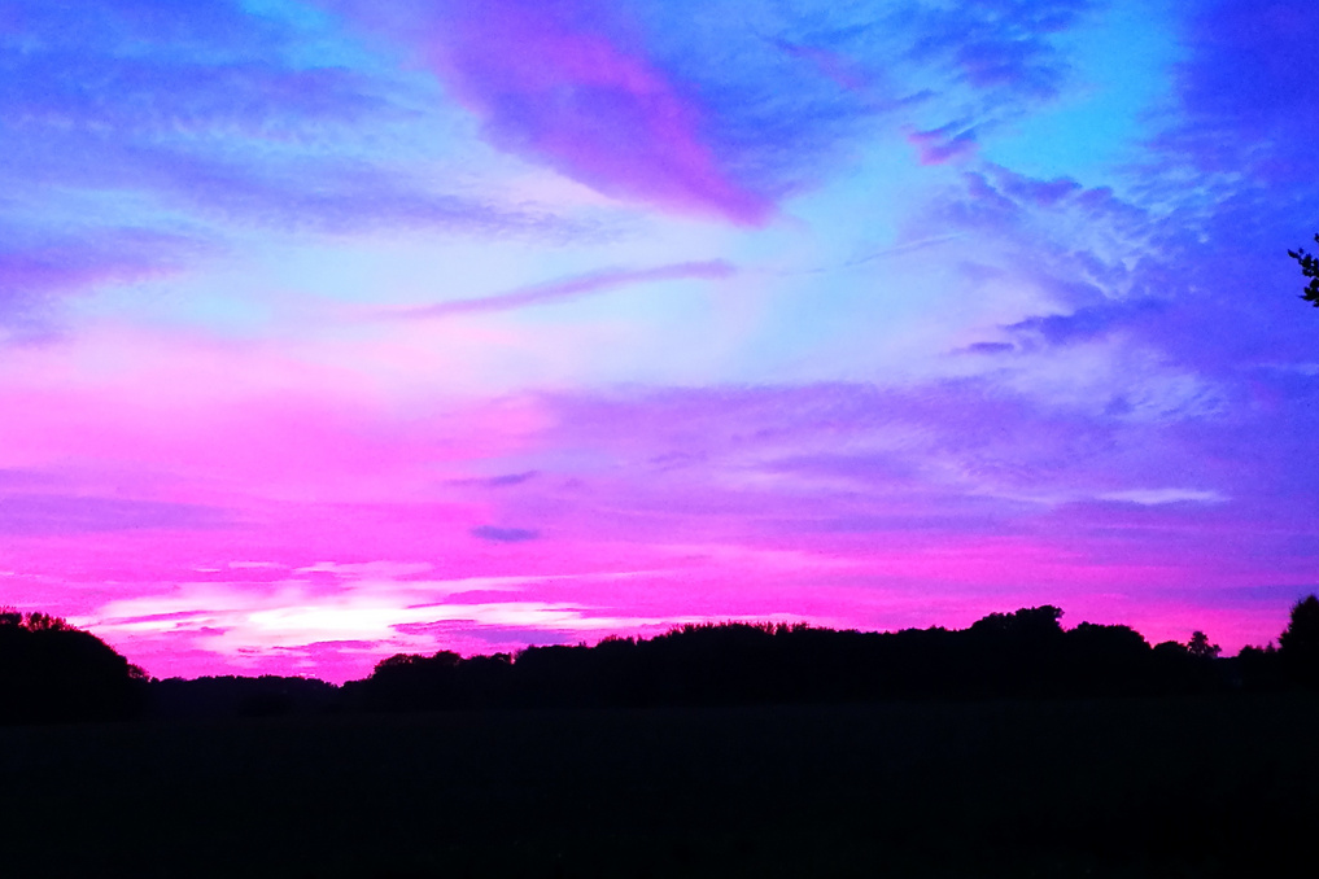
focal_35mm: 53
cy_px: 399
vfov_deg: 25.5
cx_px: 414
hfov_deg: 37.0
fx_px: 1942
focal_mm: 4.5
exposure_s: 1/25
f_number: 2.2
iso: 320
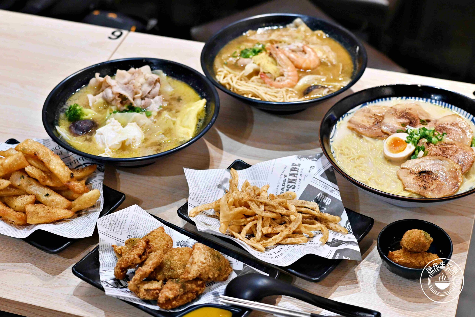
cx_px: 238
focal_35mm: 75
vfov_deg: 18.2
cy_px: 158
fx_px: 990
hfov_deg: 27.0
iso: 1400
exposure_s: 1/160
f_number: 3.2
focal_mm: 50
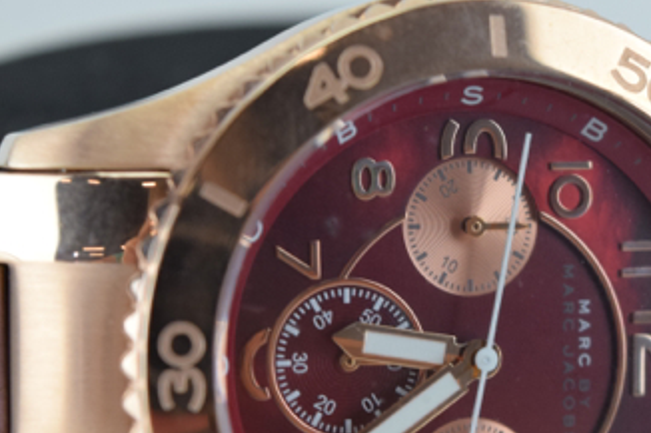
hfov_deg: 12.6
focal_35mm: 162
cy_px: 380
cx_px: 489
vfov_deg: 8.4
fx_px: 2928
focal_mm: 55
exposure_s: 1/125
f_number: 7.1
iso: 800
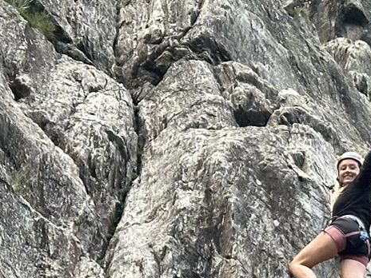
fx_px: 2272
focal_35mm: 212
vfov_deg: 7.0
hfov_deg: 9.1
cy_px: 306
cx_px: 523
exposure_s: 1/60
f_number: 1.78
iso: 250
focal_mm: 6.86
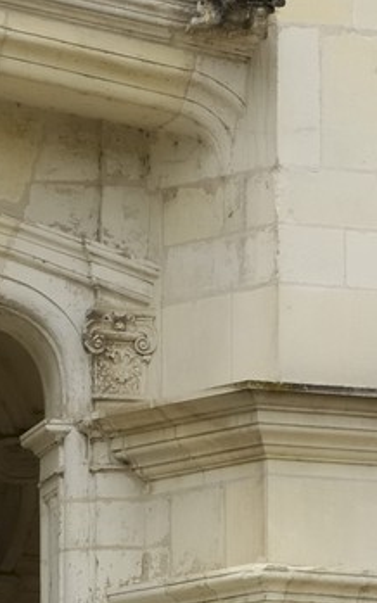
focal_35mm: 945
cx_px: -254
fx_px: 15547
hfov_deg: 1.4
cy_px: 1296
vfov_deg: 2.2
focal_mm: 135
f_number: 9
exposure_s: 1/80
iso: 100
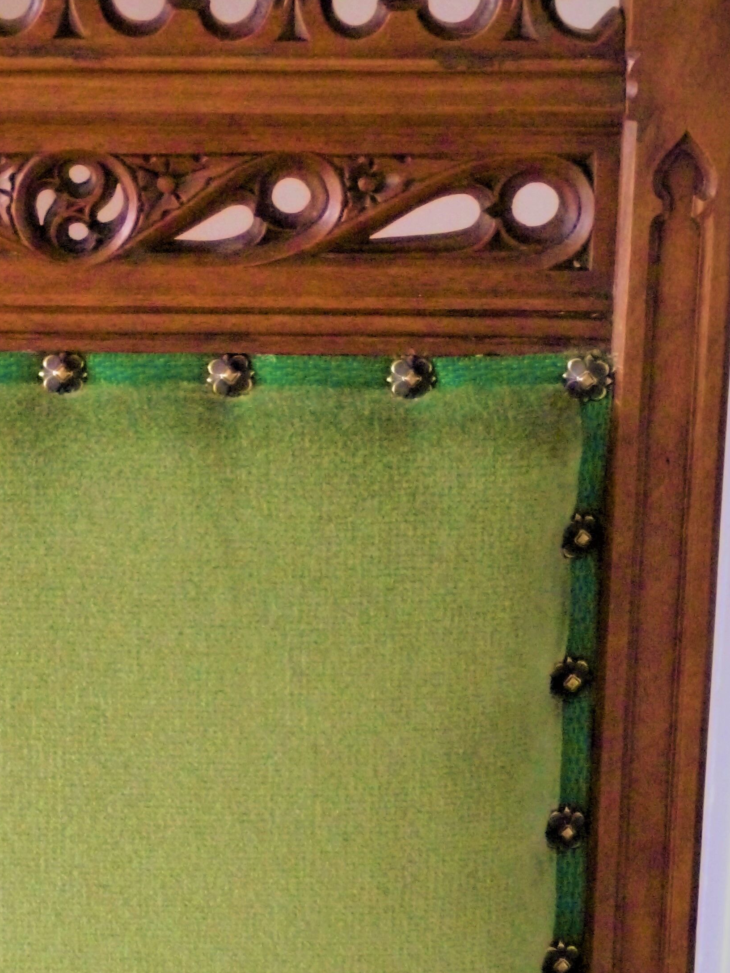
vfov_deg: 15.5
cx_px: 81
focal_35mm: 127
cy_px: 655
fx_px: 3571
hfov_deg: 11.6
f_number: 4.3
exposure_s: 1/4
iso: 640
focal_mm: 10.7
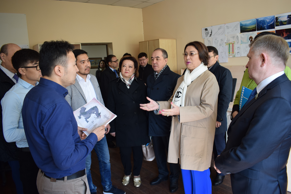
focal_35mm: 27
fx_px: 218
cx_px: 146
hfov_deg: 67.4
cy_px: 97
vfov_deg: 48.0
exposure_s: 1/80
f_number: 4.5
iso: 400
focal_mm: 18
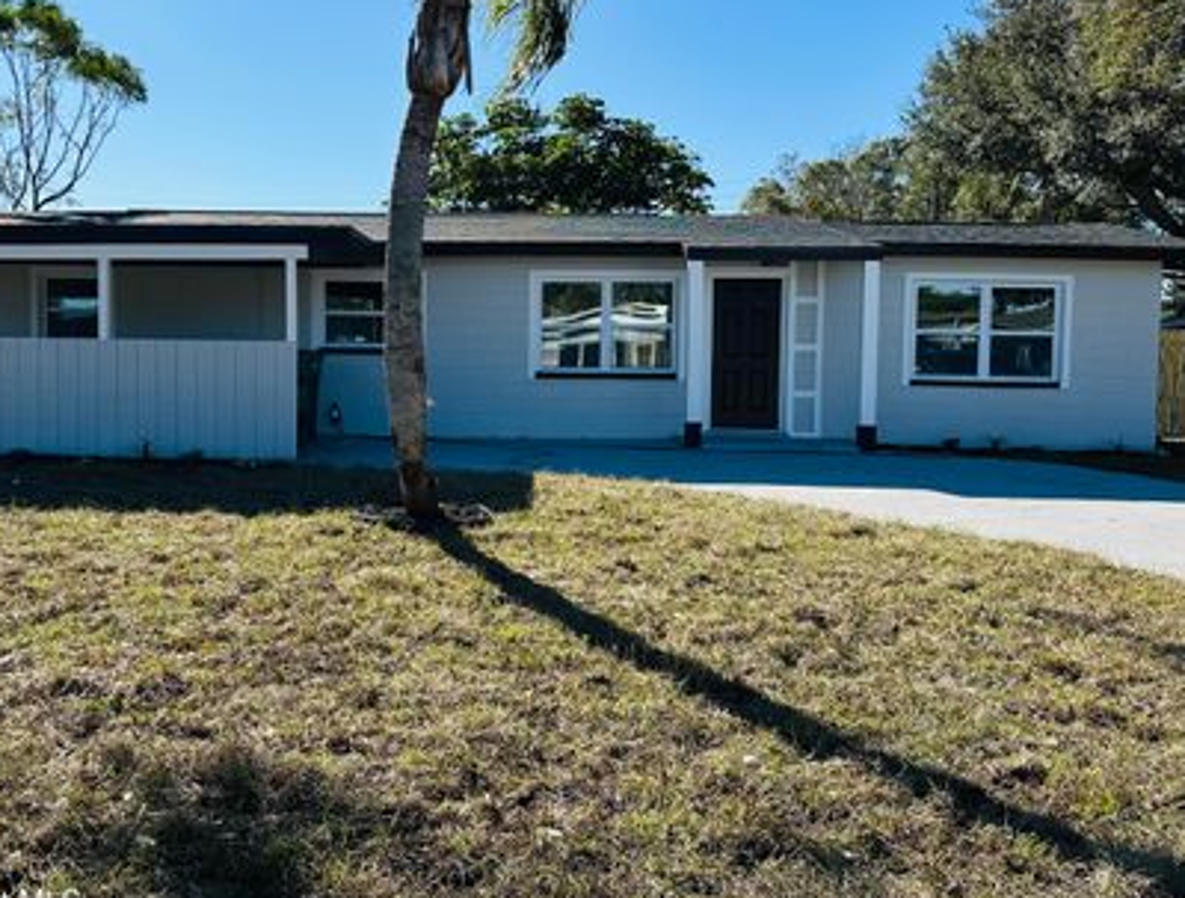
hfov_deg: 59.2
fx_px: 1031
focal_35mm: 30
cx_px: 468
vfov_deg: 46.9
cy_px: 390
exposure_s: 1/4348
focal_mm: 6.86
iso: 80
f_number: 1.78
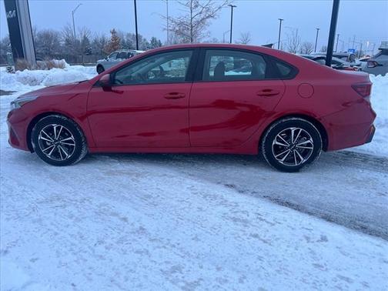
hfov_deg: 67.3
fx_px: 291
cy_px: 146
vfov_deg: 53.1
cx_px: 194
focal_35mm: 26
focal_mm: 5.7
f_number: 1.5
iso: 80
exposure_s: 1/121
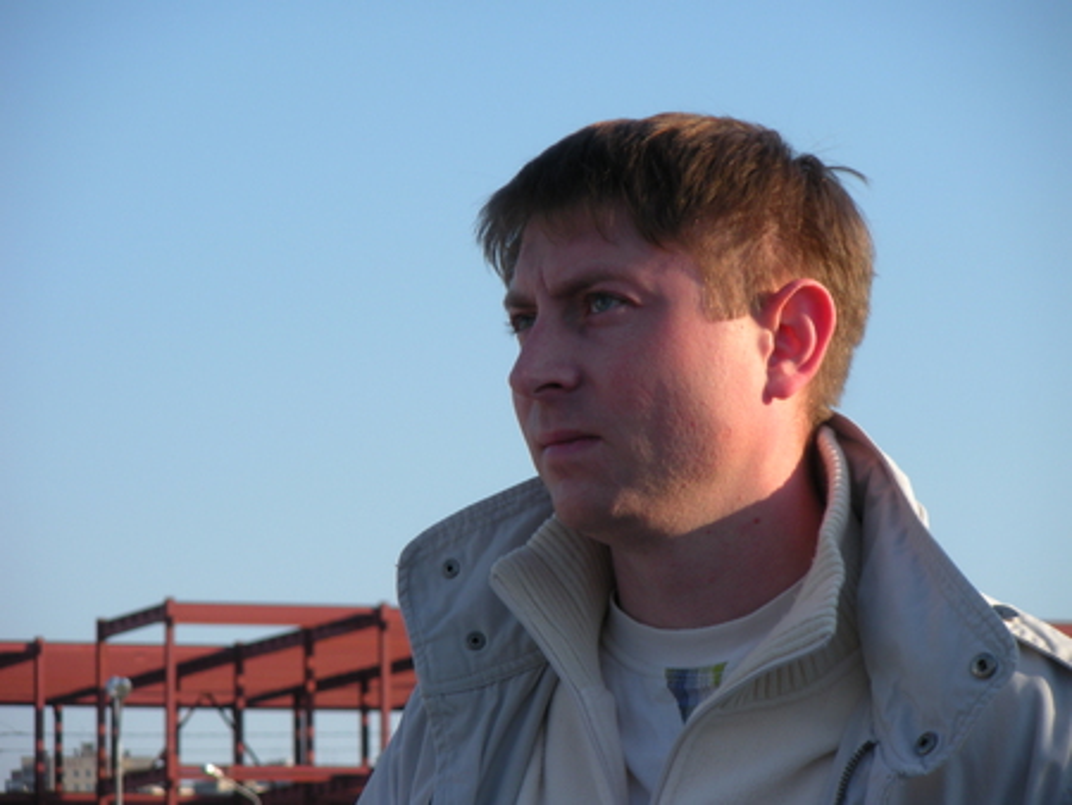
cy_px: 402
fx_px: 5577
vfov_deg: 8.3
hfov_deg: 11.0
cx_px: 536
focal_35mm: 180
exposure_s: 1/210
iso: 64
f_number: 5.6
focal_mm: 31.5
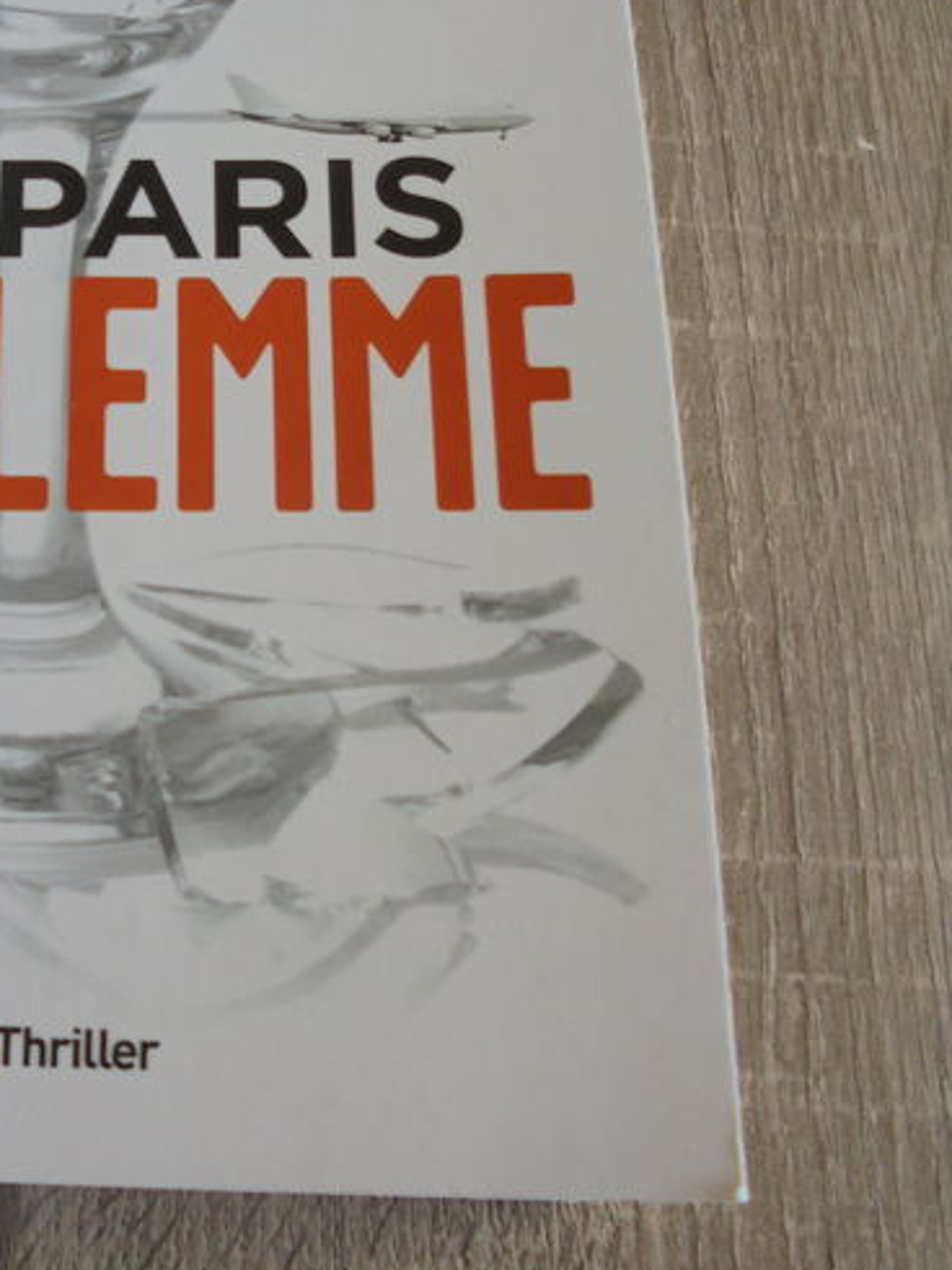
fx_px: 1944
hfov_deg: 26.1
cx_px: -5
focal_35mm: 53
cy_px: 409
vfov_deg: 35.8
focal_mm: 4.6
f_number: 3.5
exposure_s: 1/30
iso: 100
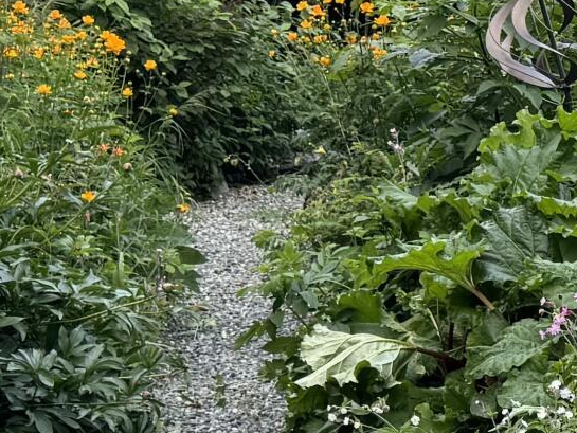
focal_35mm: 132
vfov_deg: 11.2
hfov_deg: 13.1
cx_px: 1111
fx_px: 2201
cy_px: 252
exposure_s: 1/249
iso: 80
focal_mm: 6.76
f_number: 1.78
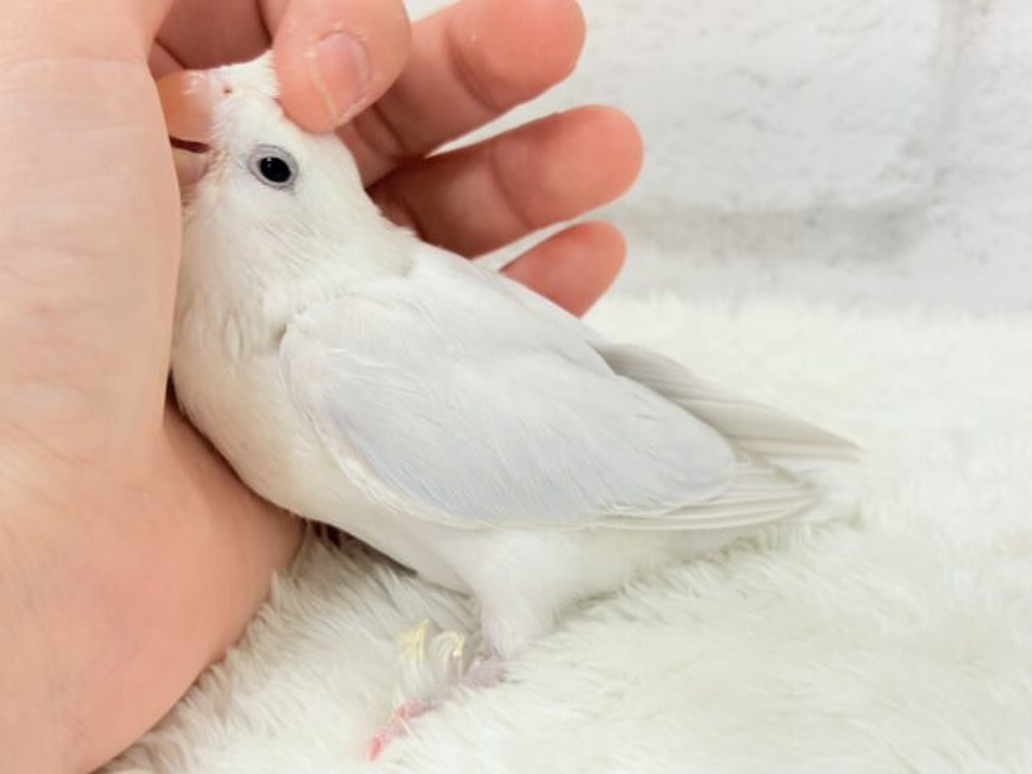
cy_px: 387
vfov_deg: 28.0
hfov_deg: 36.8
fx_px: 1550
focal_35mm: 52
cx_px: 516
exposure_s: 1/50
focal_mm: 5.96
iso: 50
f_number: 1.6
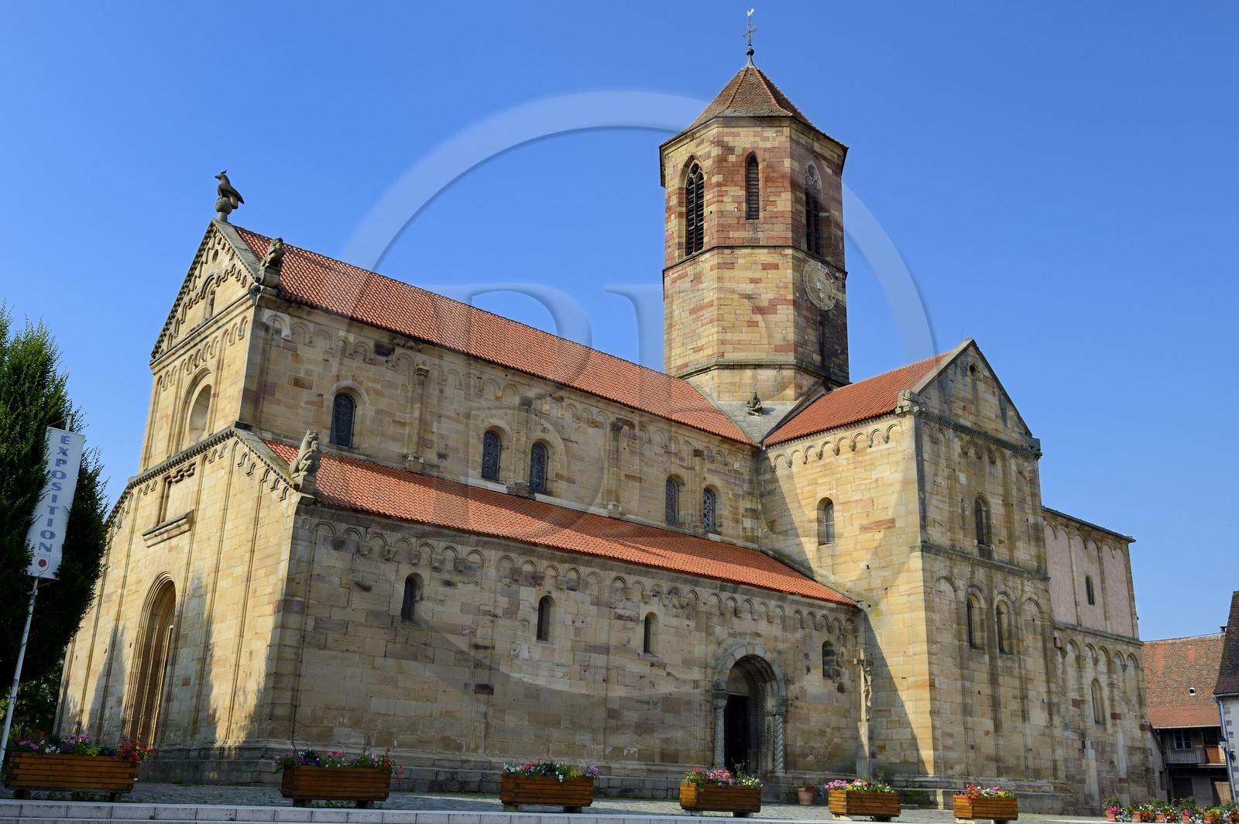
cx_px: 620
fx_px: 1100
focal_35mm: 32
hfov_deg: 58.8
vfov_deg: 41.0
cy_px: 412
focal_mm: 32
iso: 200
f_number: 11
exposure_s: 1/250
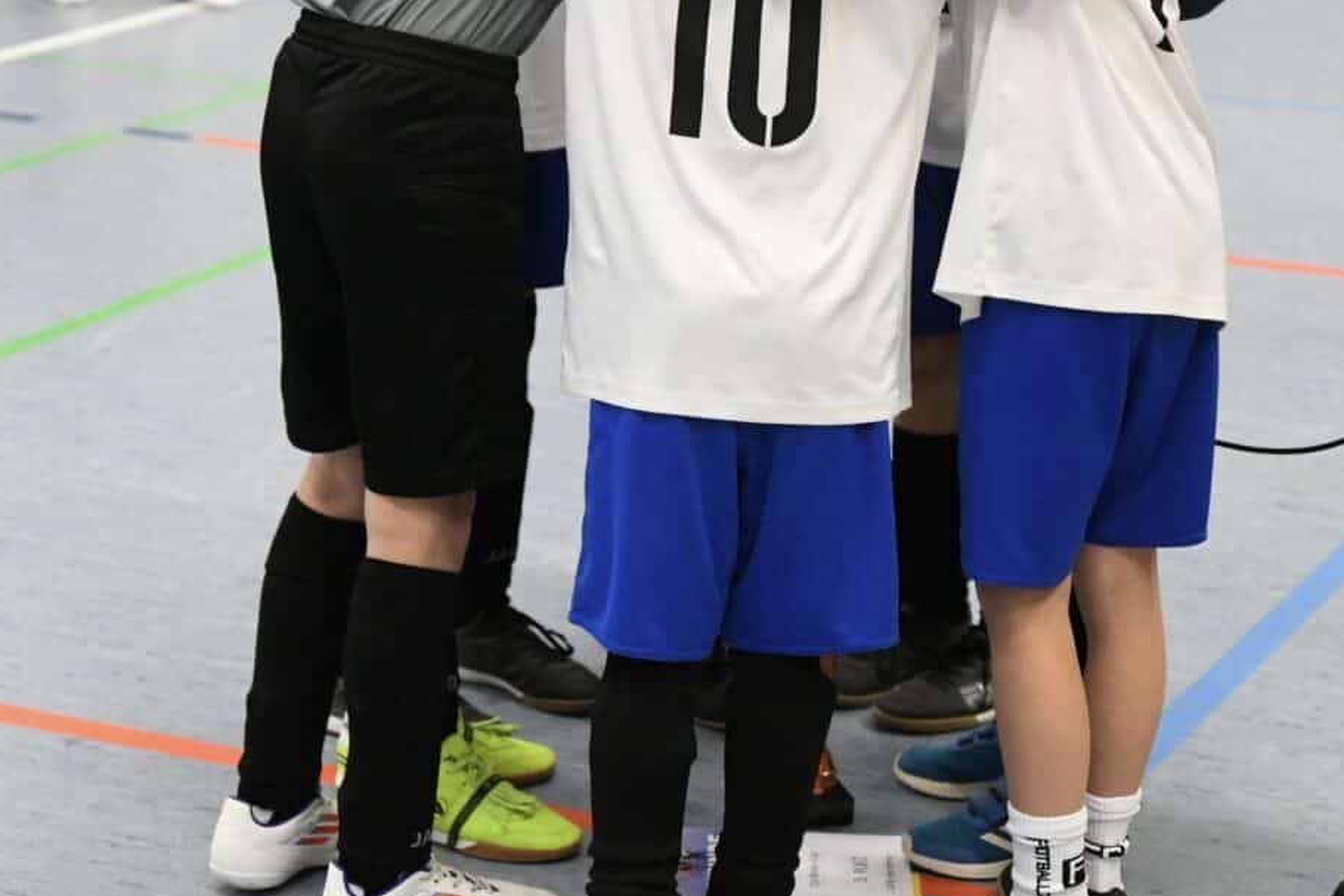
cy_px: 154
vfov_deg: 12.6
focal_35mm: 108
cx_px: 749
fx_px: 4032
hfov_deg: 18.9
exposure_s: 1/800
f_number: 2.8
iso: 8000
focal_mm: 48
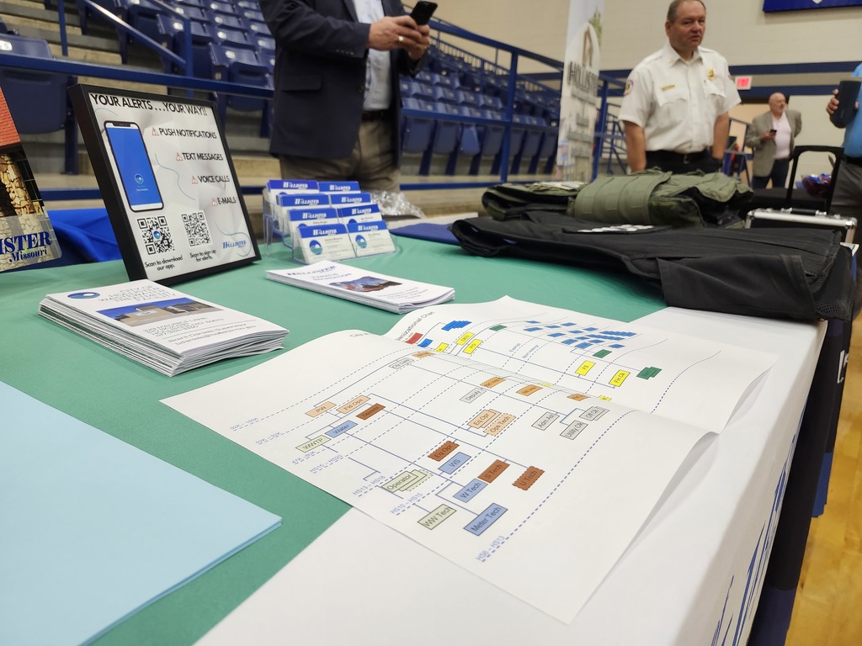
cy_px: 323
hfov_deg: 73.9
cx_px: 431
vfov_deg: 58.9
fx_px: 573
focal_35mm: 23
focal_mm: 5.54
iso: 320
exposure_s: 1/120
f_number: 1.8
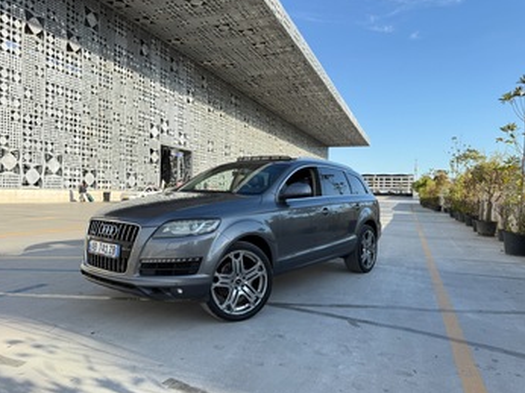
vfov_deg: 54.8
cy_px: 194
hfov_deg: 69.4
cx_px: 255
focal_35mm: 25
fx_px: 379
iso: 100
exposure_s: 1/1727
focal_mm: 6.76
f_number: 1.78
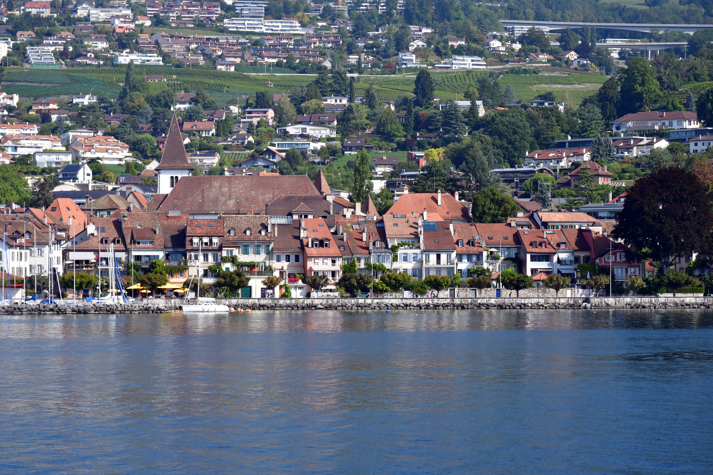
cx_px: 356
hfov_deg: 17.1
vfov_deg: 11.4
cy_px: 238
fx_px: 2376
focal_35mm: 120
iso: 400
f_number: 10
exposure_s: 1/200
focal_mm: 80
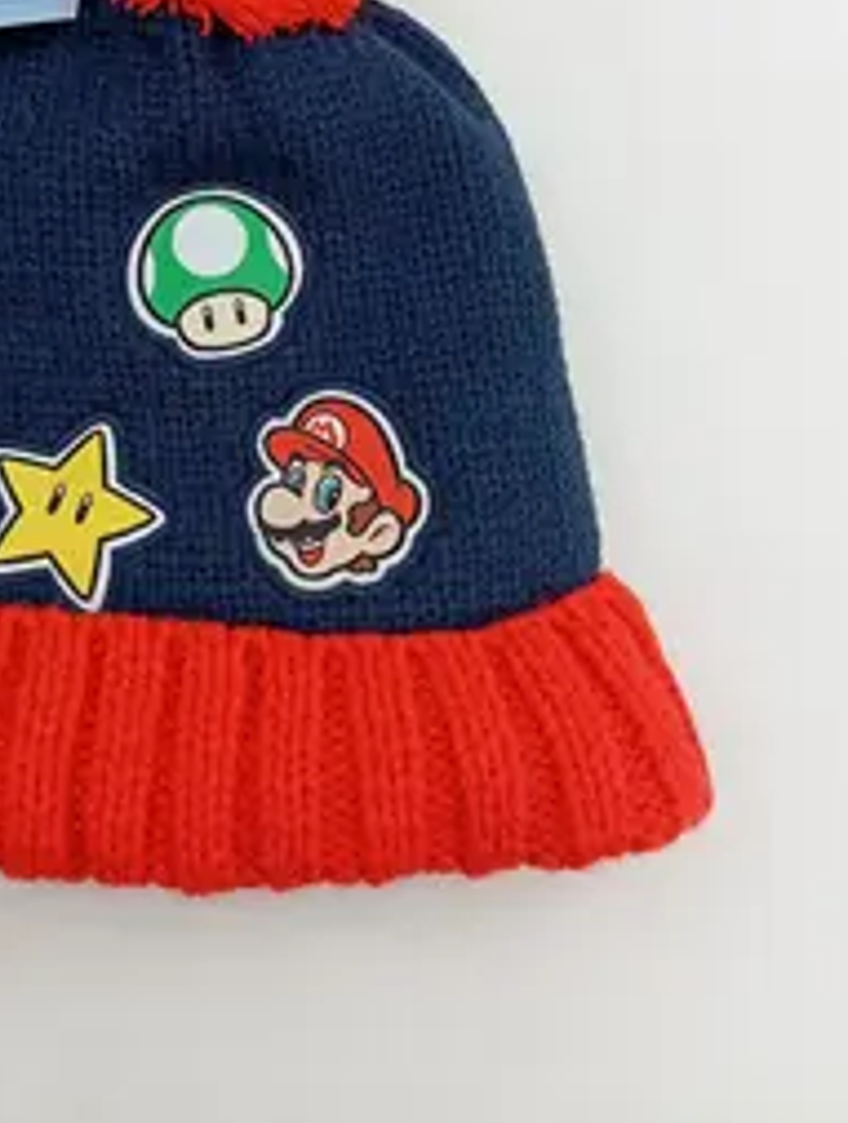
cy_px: 315
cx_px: 226
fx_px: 1431
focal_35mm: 44
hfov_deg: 32.5
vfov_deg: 41.9
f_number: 1.8
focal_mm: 4.22
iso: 108
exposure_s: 1/100
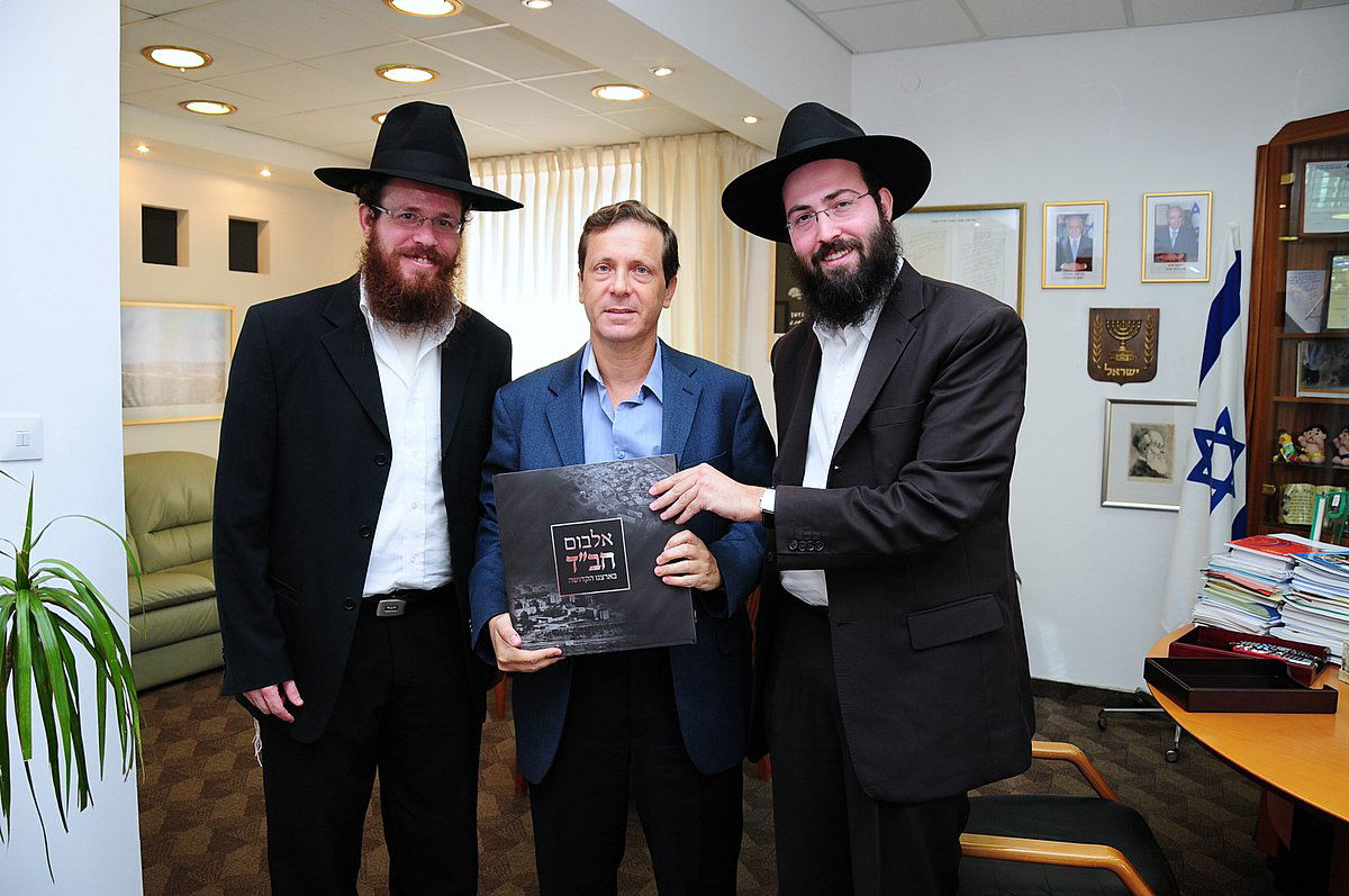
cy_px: 448
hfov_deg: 67.4
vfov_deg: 47.8
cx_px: 674
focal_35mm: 27
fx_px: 1011
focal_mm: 18
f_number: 5
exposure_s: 1/100
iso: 400
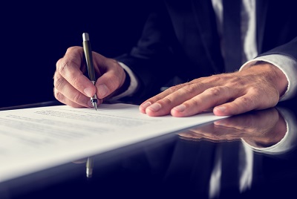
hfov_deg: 54.4
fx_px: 289
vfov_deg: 38.0
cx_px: 148
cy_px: 100
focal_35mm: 35
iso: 100
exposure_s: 1/8
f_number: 4.5
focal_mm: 35
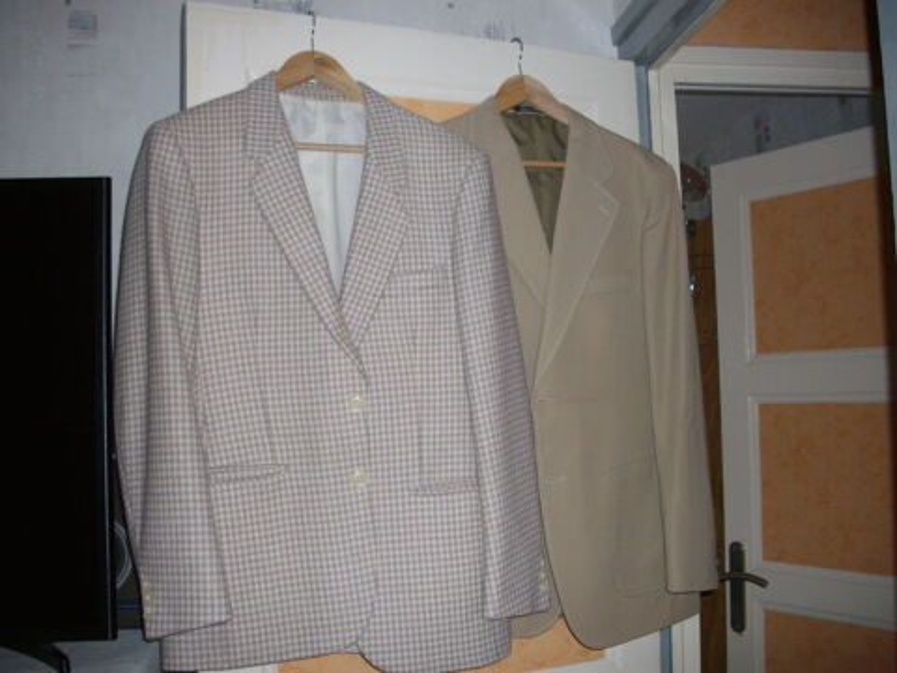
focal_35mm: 37
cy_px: 336
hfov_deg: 50.1
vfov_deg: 38.7
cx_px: 448
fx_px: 959
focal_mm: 6.2
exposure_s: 1/50
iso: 160
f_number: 2.8
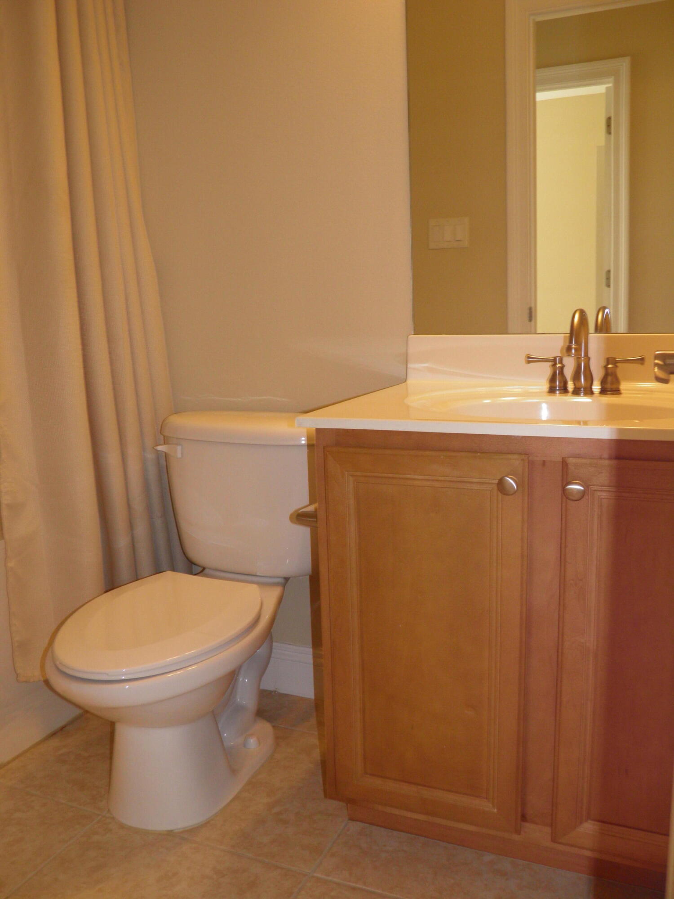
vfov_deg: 60.0
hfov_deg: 46.8
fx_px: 779
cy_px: 450
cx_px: 337
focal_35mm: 30
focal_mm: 5.5
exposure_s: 1/40
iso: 100
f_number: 3
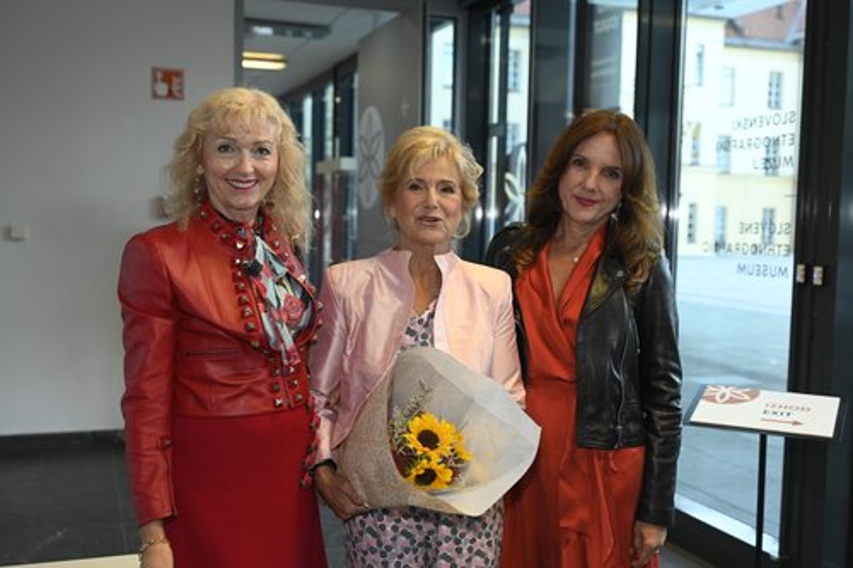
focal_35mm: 40
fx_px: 947
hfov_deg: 48.5
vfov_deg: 33.4
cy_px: 284
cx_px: 426
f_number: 3.2
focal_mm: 40
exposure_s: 1/200
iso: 1250
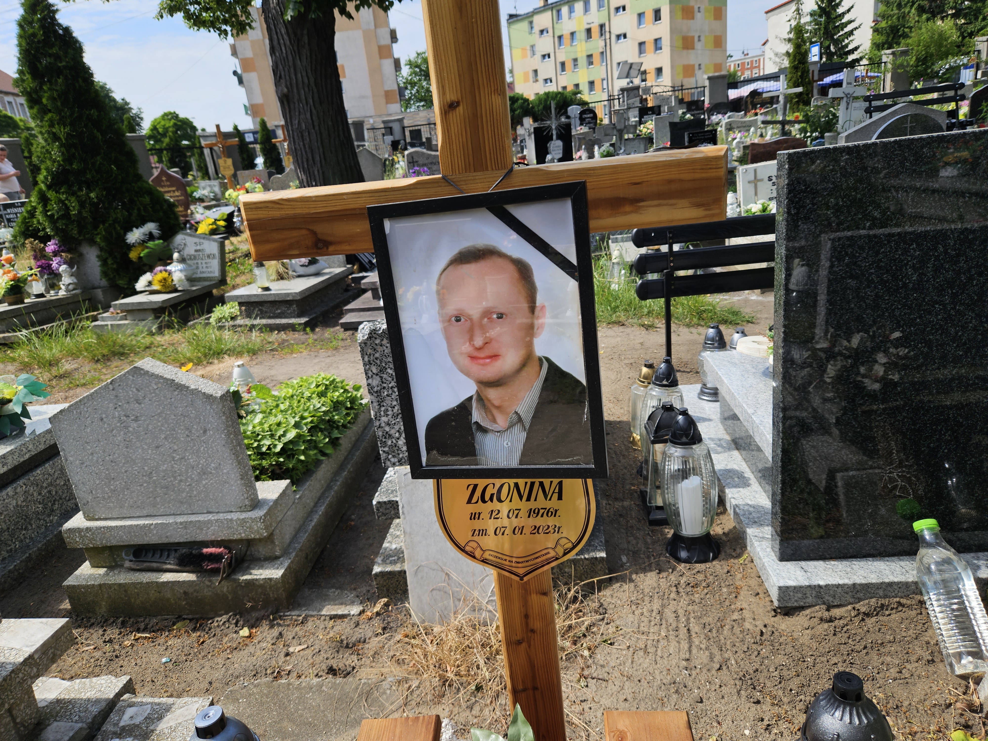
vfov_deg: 58.9
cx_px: 494
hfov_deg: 73.9
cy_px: 370
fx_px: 656
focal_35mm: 23
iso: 25
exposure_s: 1/1804
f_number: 1.8
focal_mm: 5.4
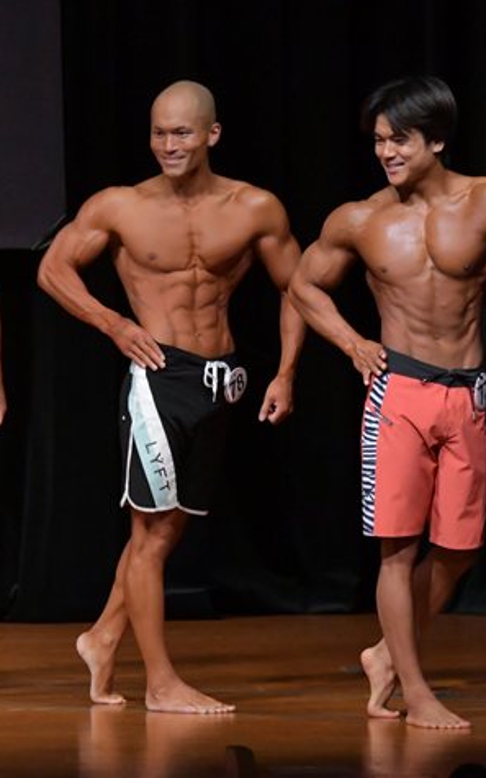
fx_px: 8975
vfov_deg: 5.0
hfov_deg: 3.1
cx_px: 153
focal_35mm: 423
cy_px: 415
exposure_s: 1/400
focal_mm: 170
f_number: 5.6
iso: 5000
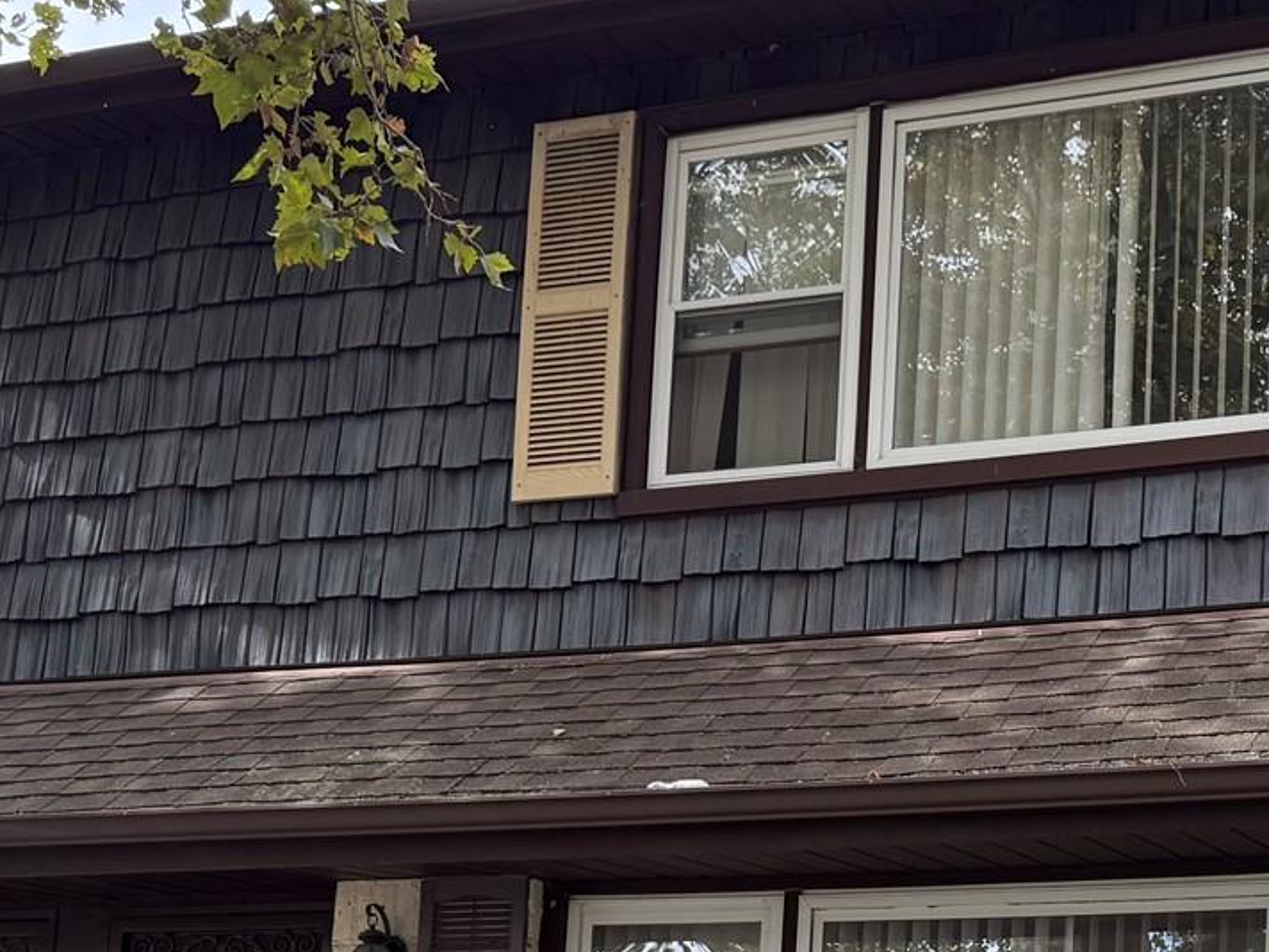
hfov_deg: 27.7
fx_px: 2529
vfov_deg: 20.3
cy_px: 1048
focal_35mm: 69
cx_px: 984
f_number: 1.78
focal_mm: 6.76
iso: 100
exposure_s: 1/702
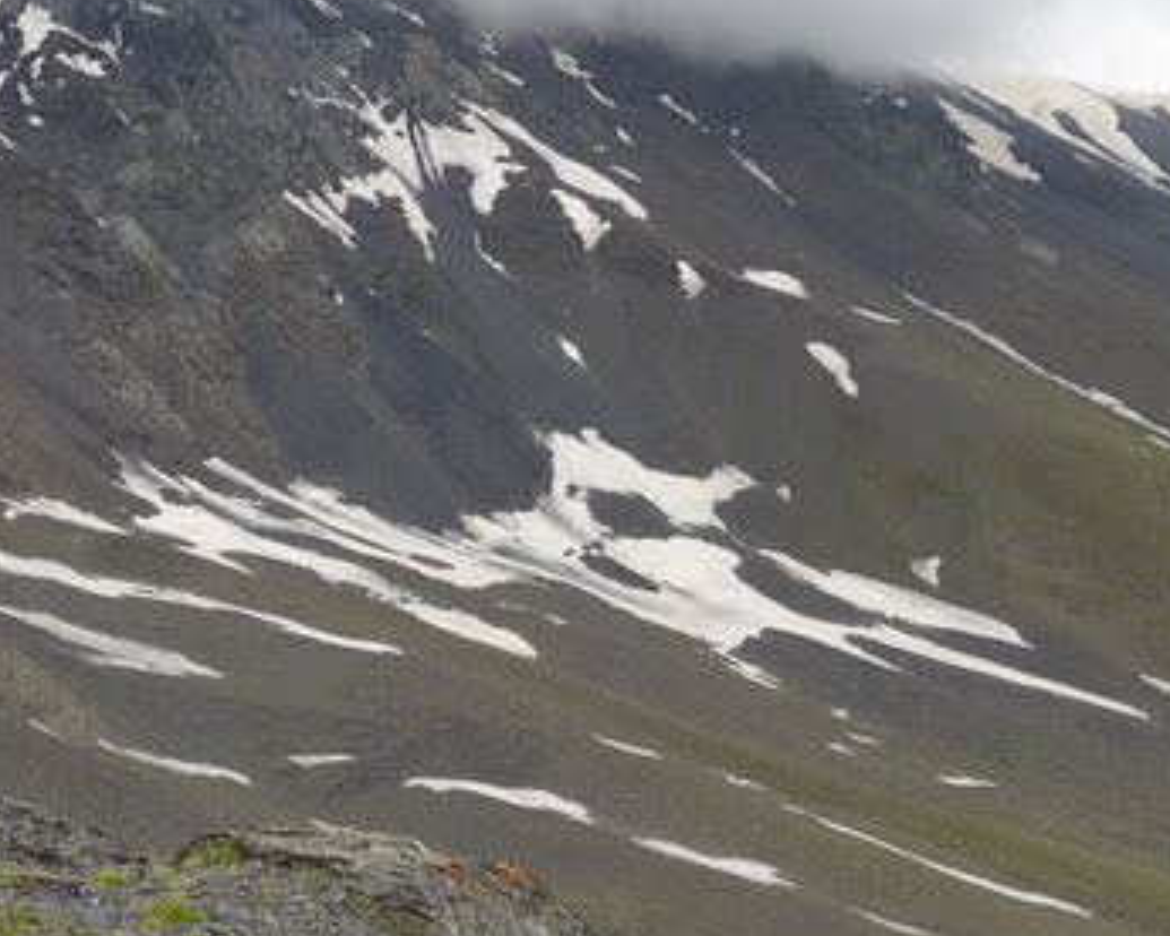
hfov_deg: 38.7
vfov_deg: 32.0
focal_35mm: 47
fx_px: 1627
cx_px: 314
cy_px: 407
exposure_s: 1/800
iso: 80
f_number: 2.8
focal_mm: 4.7
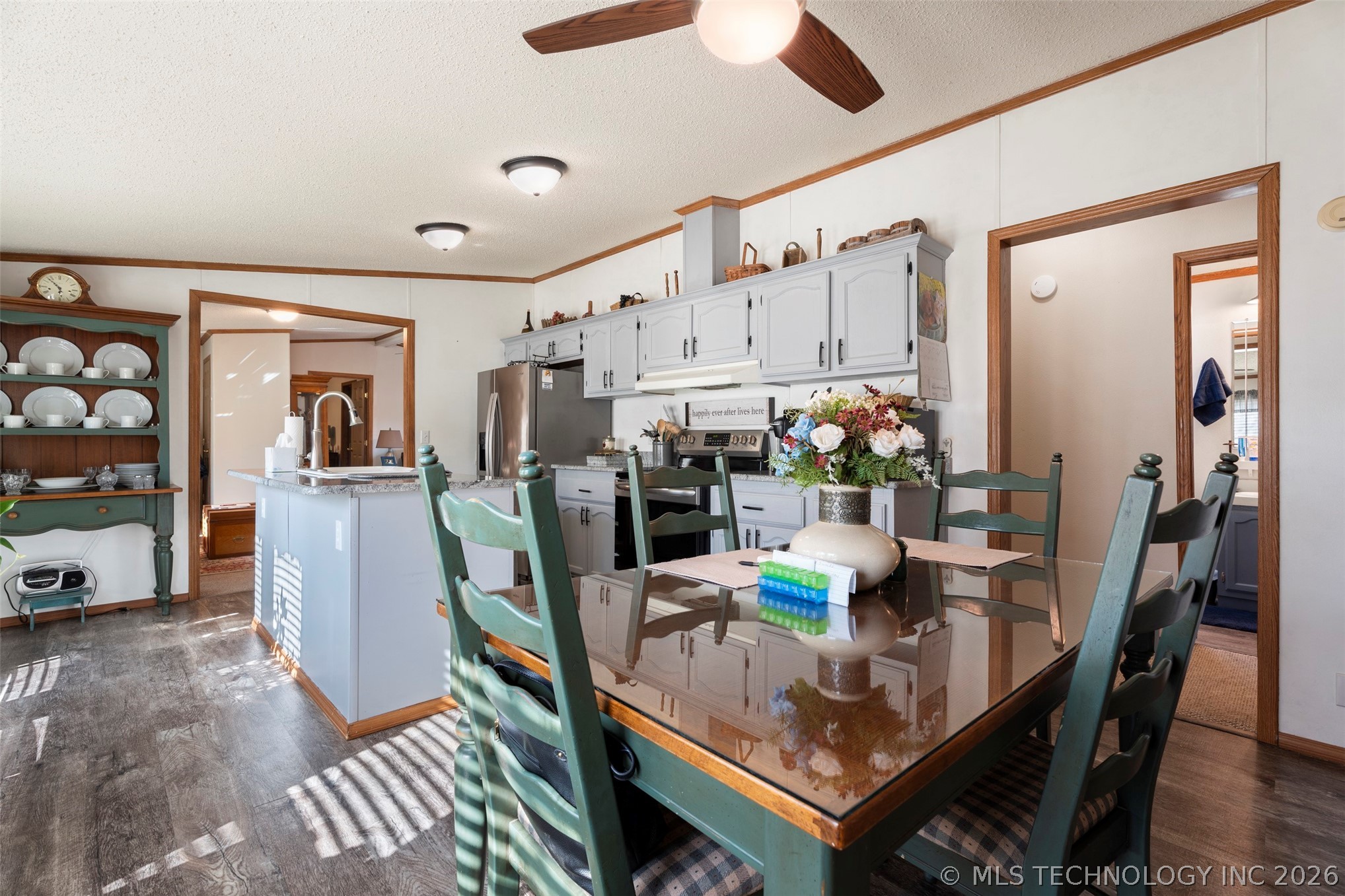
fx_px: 598
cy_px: 448
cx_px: 672
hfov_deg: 96.7
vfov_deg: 73.7
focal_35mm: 16
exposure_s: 1/2.5
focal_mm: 16
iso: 160
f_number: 8
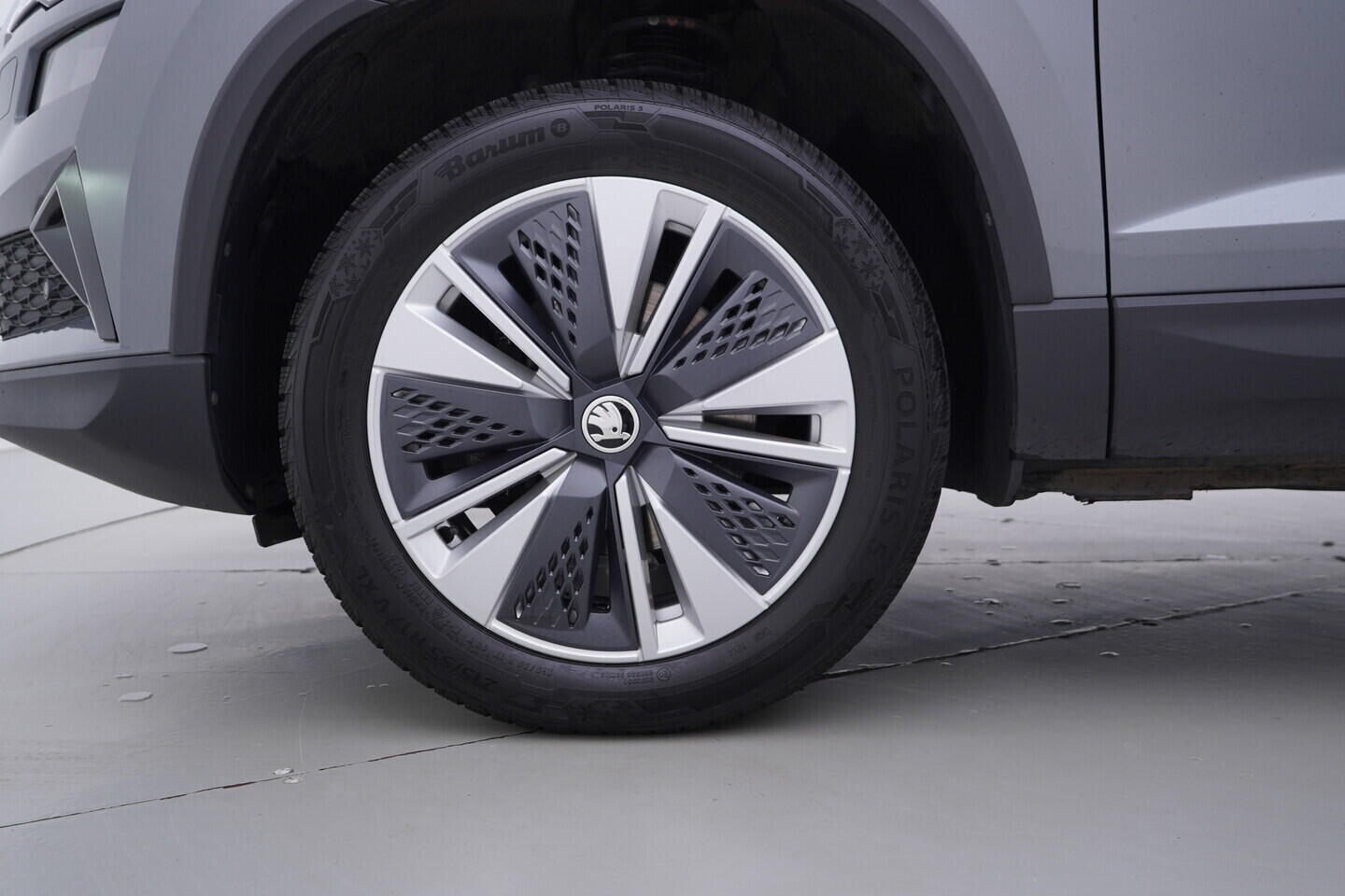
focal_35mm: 36
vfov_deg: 36.9
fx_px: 1345
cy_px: 448
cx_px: 672
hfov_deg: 53.1
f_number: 3.5
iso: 125
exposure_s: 1/60
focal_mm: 24
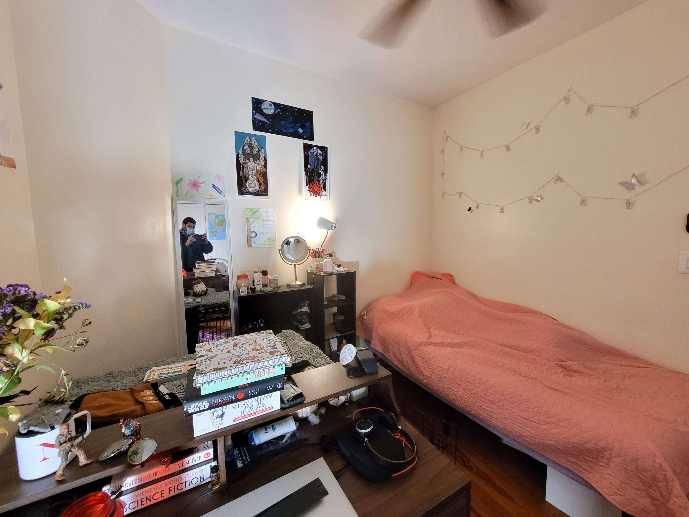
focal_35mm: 13
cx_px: 344
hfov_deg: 106.2
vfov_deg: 89.9
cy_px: 258
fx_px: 259
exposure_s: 1/29
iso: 500
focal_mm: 1.74
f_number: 2.2
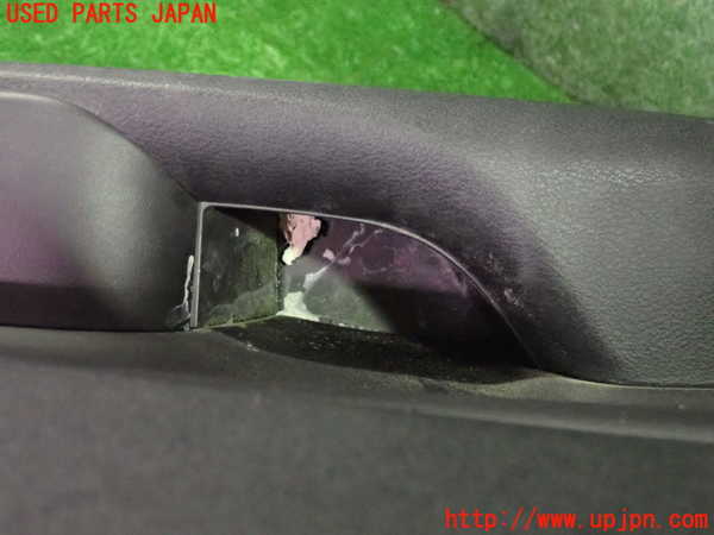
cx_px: 357
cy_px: 268
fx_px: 969
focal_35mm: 47
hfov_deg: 40.4
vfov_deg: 30.9
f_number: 3.1
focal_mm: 8.4
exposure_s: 1/40
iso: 4000
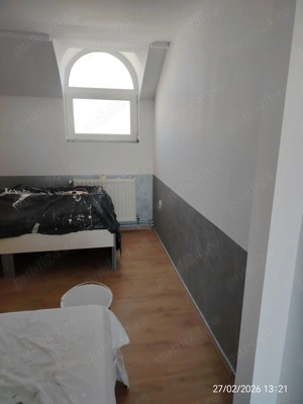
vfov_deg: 71.6
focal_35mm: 24
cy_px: 202
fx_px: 280
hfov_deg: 56.8
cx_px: 152
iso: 182
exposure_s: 1/120
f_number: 1.75
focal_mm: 5.25
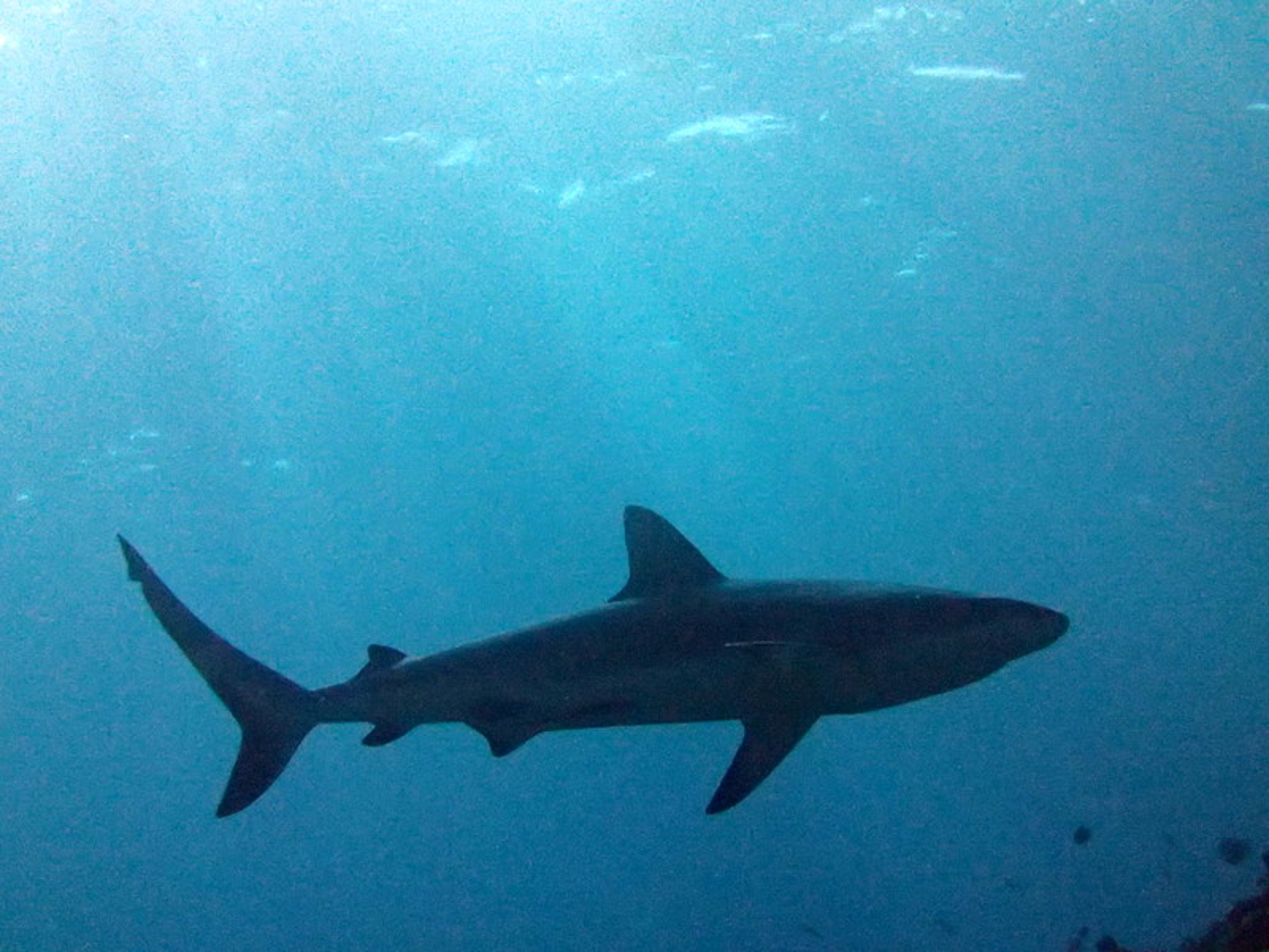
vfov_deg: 25.7
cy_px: 476
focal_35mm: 57
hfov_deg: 33.8
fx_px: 2090
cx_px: 634
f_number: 14
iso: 1600
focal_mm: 10.29
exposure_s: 1/500
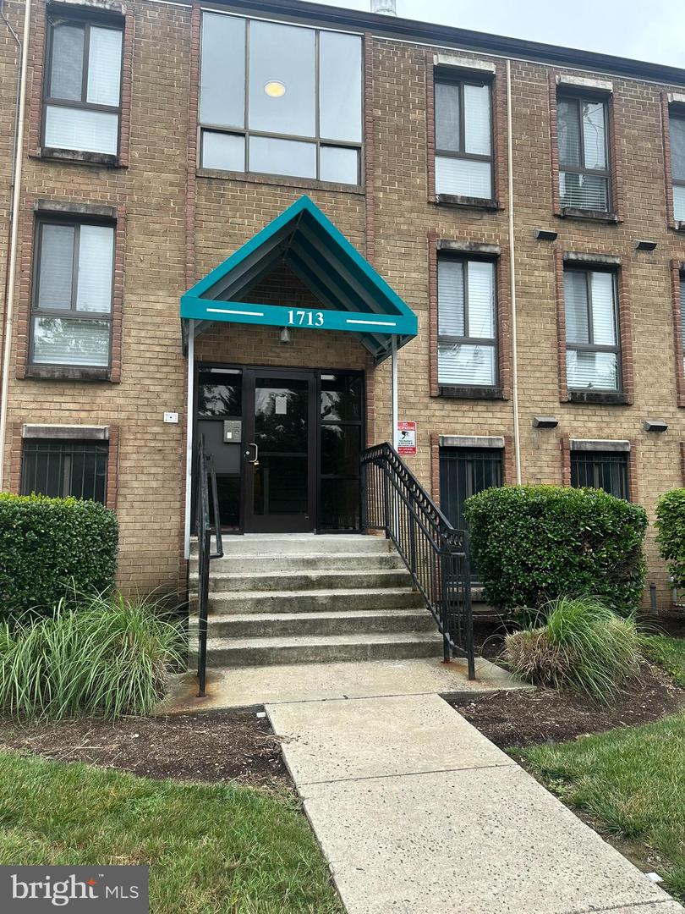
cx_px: 342
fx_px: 633
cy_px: 457
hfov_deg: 56.8
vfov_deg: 71.6
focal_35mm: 24
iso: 80
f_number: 1.78
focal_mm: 6.86
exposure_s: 1/1256
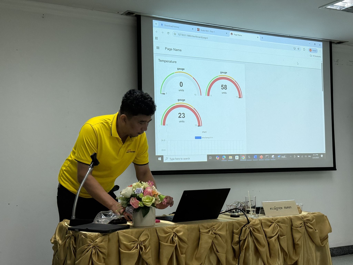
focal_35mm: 48
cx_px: 176
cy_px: 132
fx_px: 489
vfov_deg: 30.3
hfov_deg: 39.7
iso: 64
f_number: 1.78
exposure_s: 1/364
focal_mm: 6.76
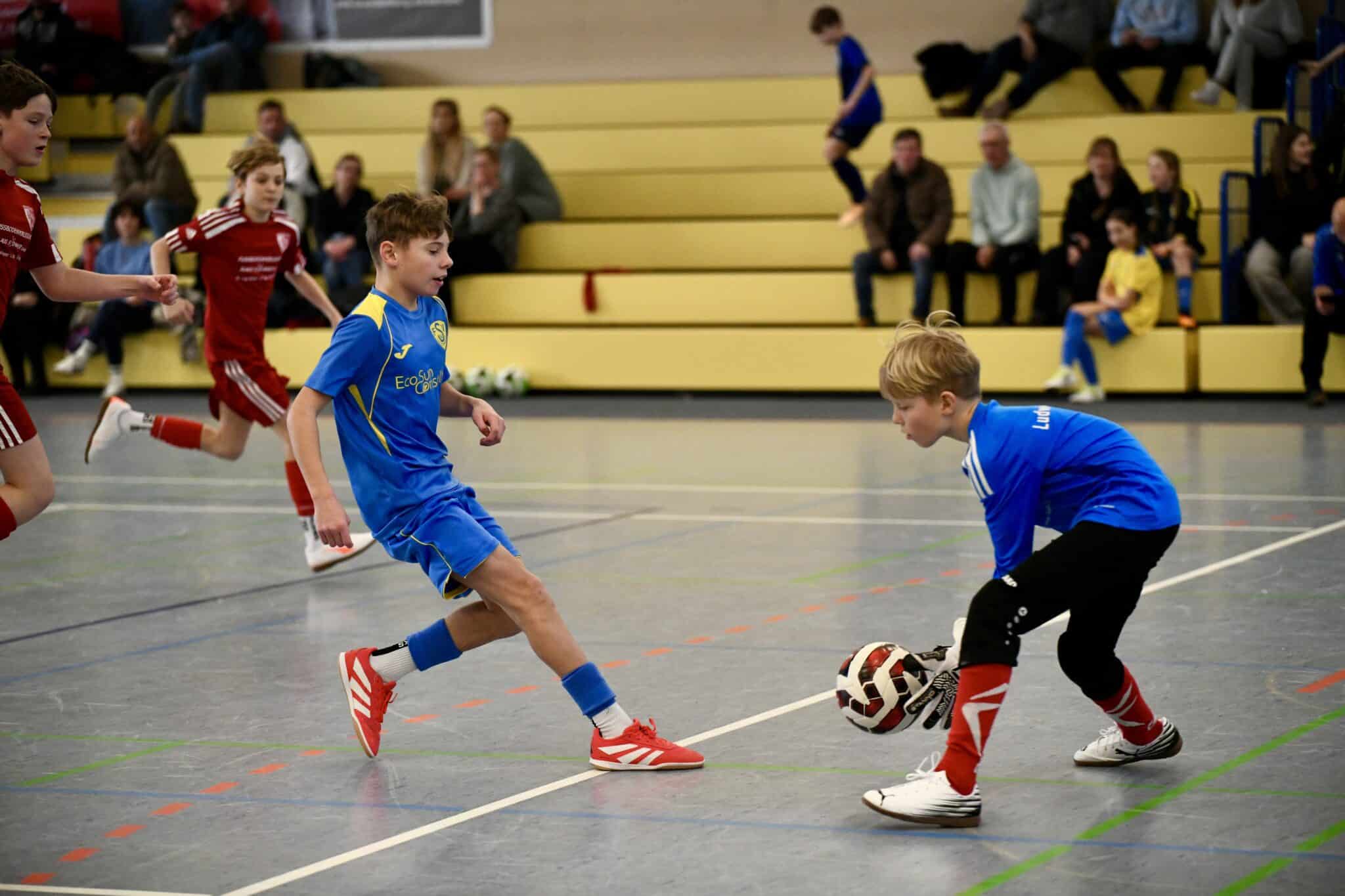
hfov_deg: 18.6
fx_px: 4109
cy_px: 448
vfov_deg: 12.5
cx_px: 672
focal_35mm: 110
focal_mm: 110
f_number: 2.8
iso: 5000
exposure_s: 1/1250
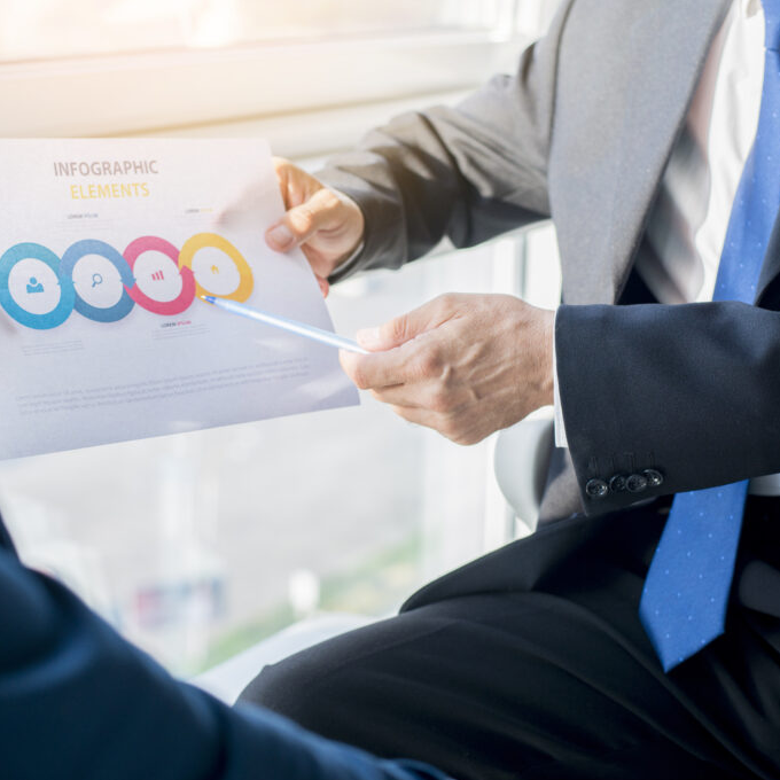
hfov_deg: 26.8
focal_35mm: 64
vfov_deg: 26.9
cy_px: 391
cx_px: 302
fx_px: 1632
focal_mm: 50
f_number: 4
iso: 250
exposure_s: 1/200
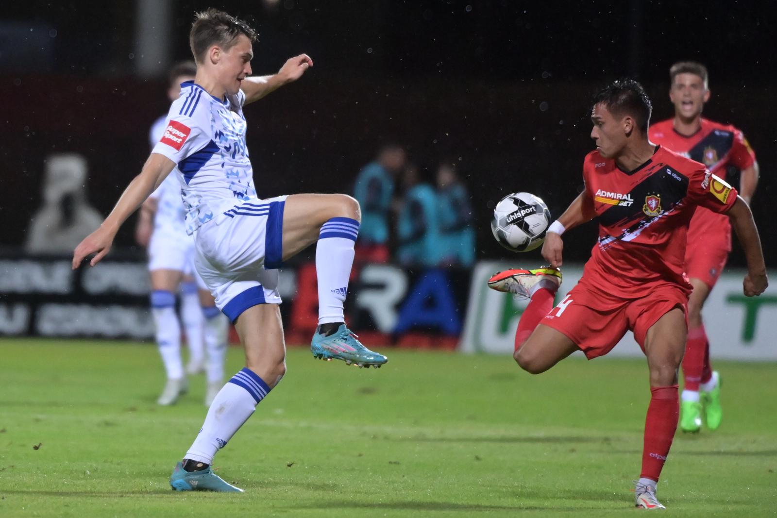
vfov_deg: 3.4
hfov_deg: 5.2
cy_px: 259
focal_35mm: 400
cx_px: 388
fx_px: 8633
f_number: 4
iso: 8000
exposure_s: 1/3200
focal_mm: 400
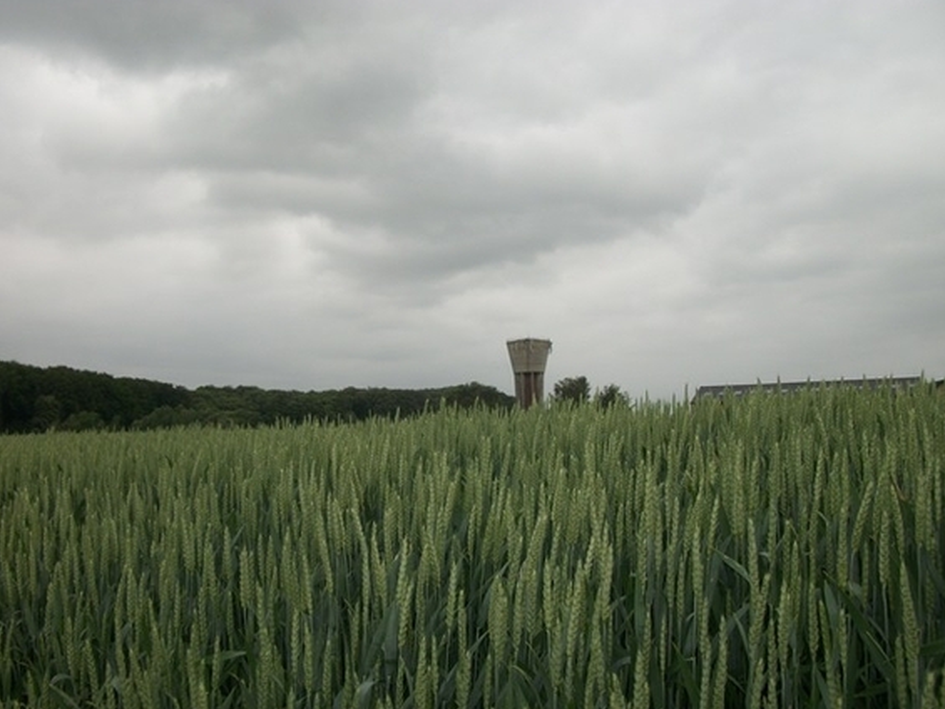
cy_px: 360
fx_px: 928
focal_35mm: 34
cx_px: 448
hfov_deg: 53.9
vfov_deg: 41.8
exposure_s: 1/200
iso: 80
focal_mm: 5.7
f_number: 8.8
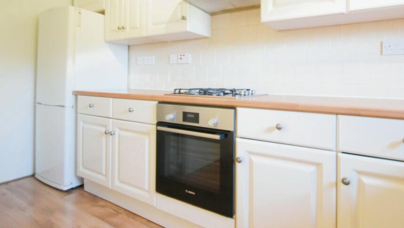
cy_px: 80
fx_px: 221
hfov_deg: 84.1
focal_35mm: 21
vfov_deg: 53.6
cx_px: 237
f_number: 3.5
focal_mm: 11
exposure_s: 1/60
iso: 1800
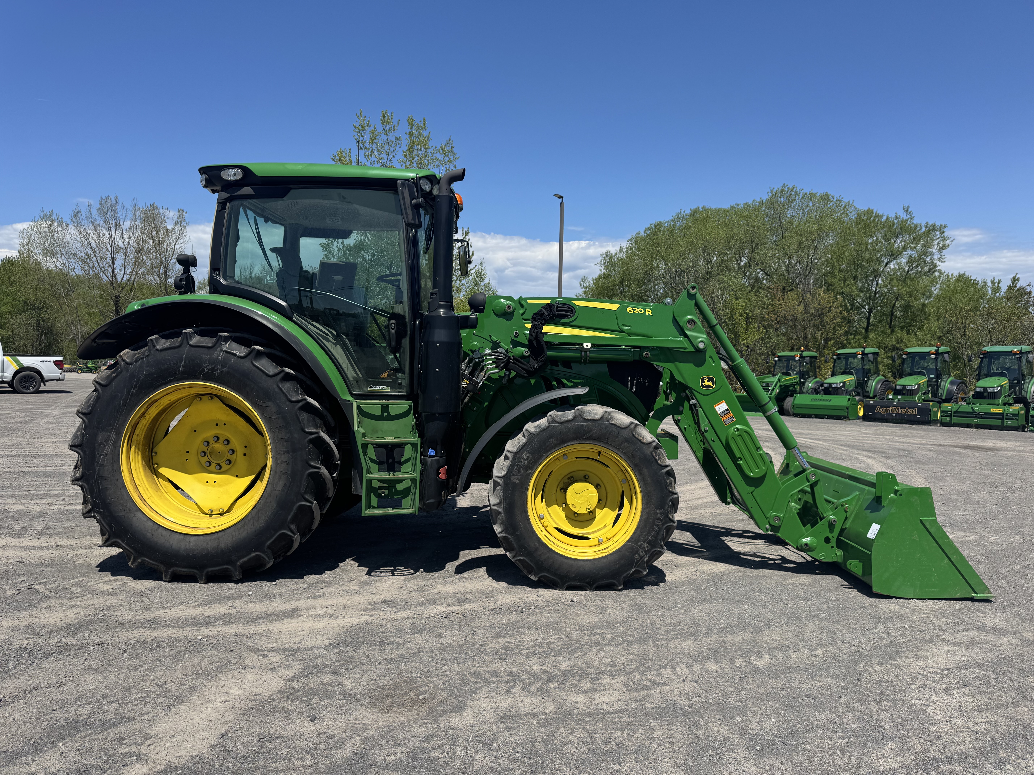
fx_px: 717
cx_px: 517
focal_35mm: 24
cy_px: 388
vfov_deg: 56.8
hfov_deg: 71.6
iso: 80
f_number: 1.78
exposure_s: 1/4950
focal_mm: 6.76
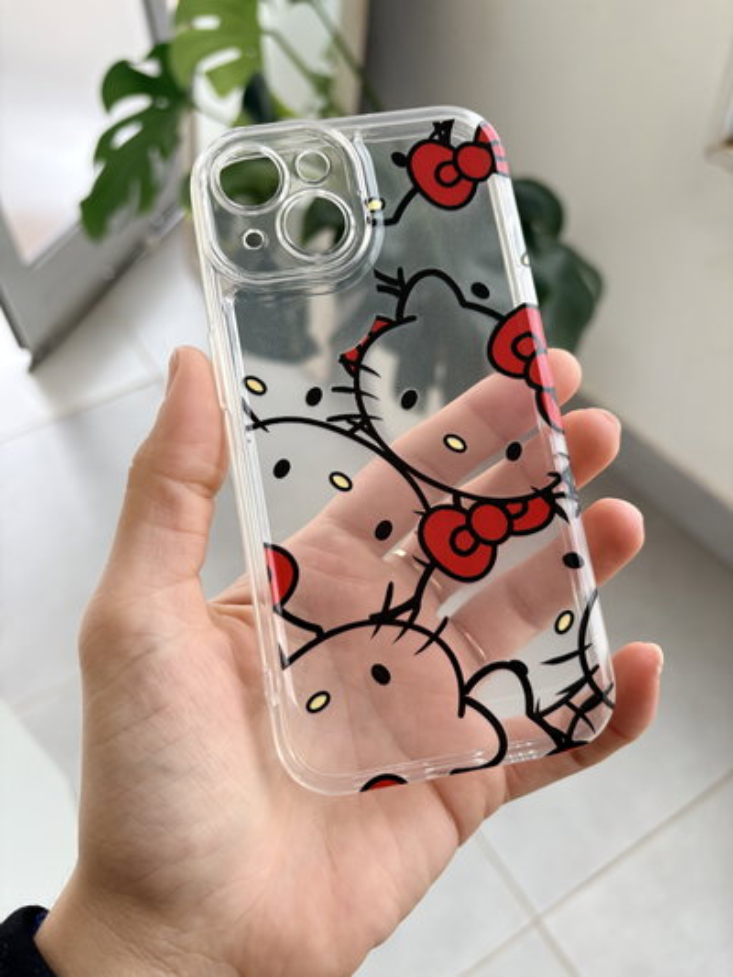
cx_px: 366
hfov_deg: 53.1
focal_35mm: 26
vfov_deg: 67.3
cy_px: 488
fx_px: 734
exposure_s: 1/122
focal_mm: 5.96
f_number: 1.6
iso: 80
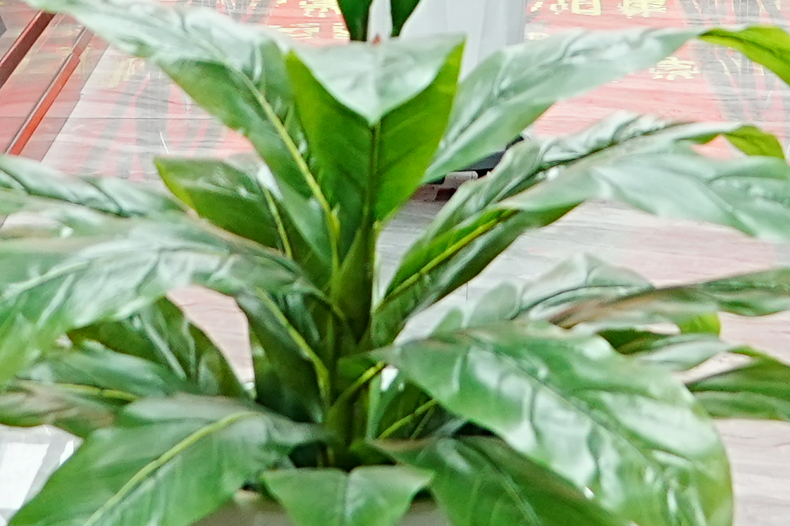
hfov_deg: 13.9
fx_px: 3247
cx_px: 406
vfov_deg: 8.8
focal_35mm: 148
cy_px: -516
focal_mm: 24
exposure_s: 1/80
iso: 800
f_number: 4
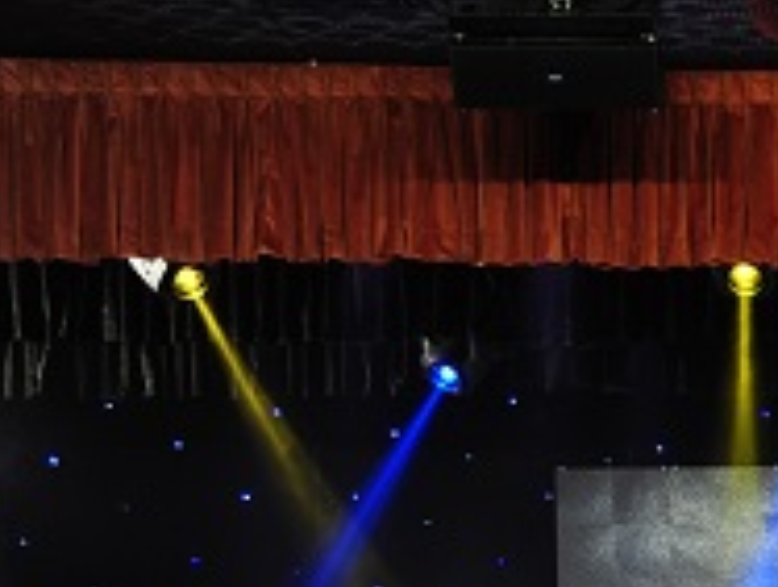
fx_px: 2770
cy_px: 747
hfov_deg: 15.0
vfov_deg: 11.8
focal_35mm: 123
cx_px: 1107
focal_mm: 40
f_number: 4
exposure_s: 1/60
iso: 800
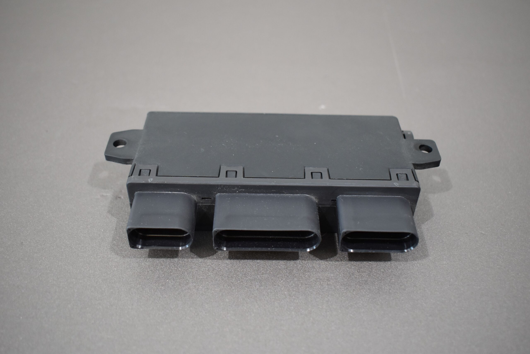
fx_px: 552
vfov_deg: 35.5
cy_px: 177
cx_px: 265
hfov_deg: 51.3
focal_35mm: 38
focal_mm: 25
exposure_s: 1/125
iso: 1000
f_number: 4
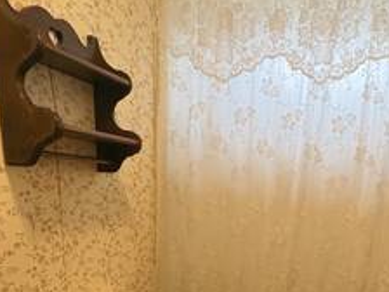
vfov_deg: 40.3
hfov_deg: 54.5
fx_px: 360
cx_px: 287
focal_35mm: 32
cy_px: 271
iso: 320
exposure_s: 1/60
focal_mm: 2.22
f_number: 2.2
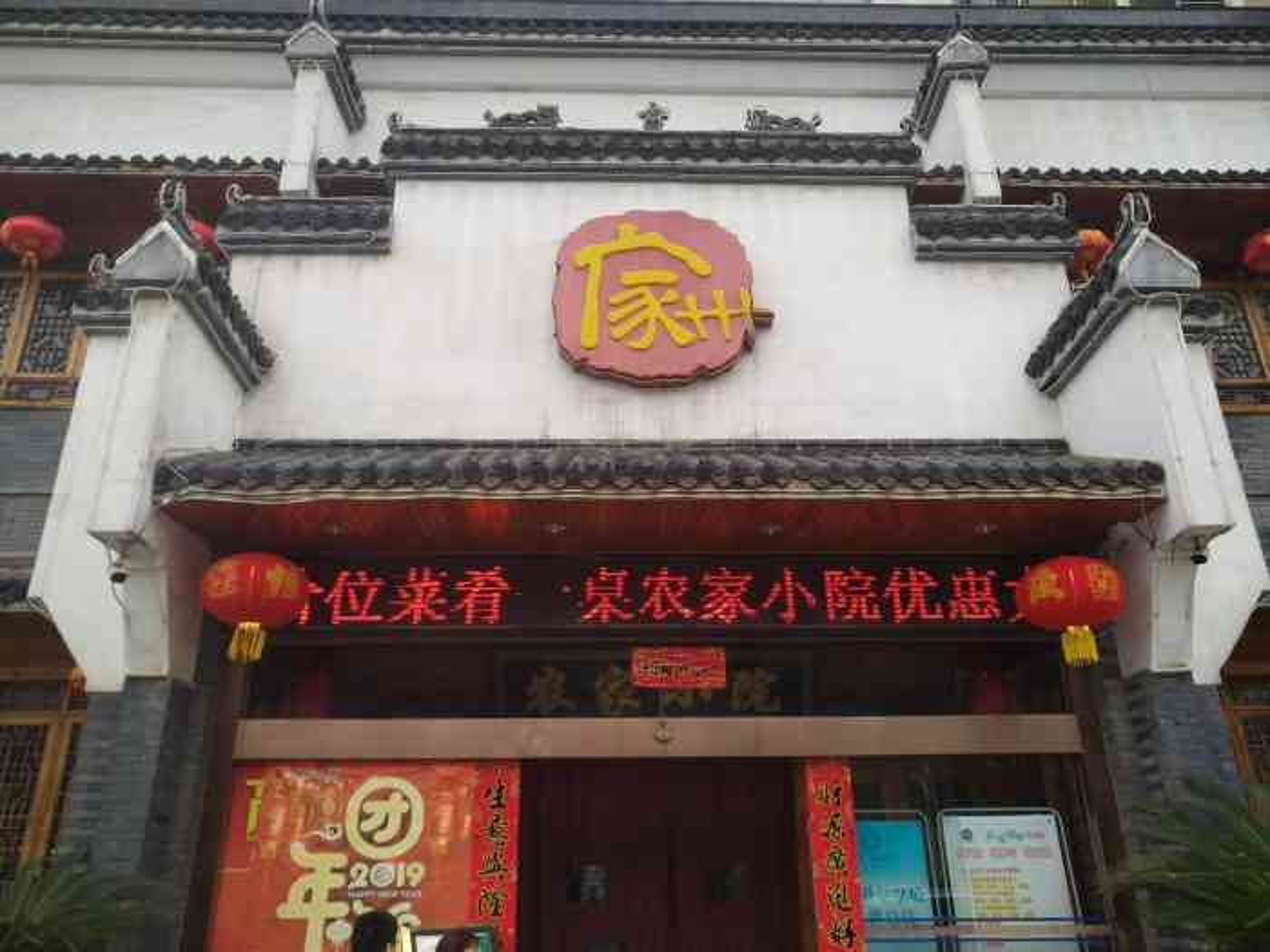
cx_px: 635
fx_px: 807
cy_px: 476
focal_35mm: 22
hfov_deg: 76.4
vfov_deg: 61.1
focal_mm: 3.81
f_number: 2.2
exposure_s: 1/250
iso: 100
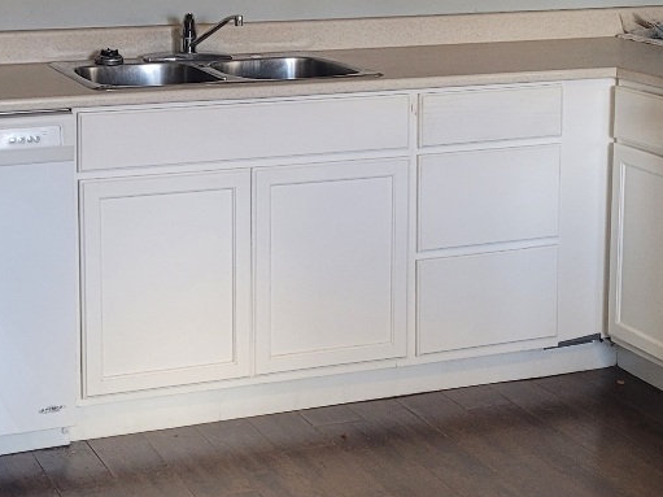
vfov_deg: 17.8
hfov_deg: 23.8
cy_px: 68
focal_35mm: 82
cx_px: 279
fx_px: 1570
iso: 200
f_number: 1.8
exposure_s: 1/60.2
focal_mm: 5.4
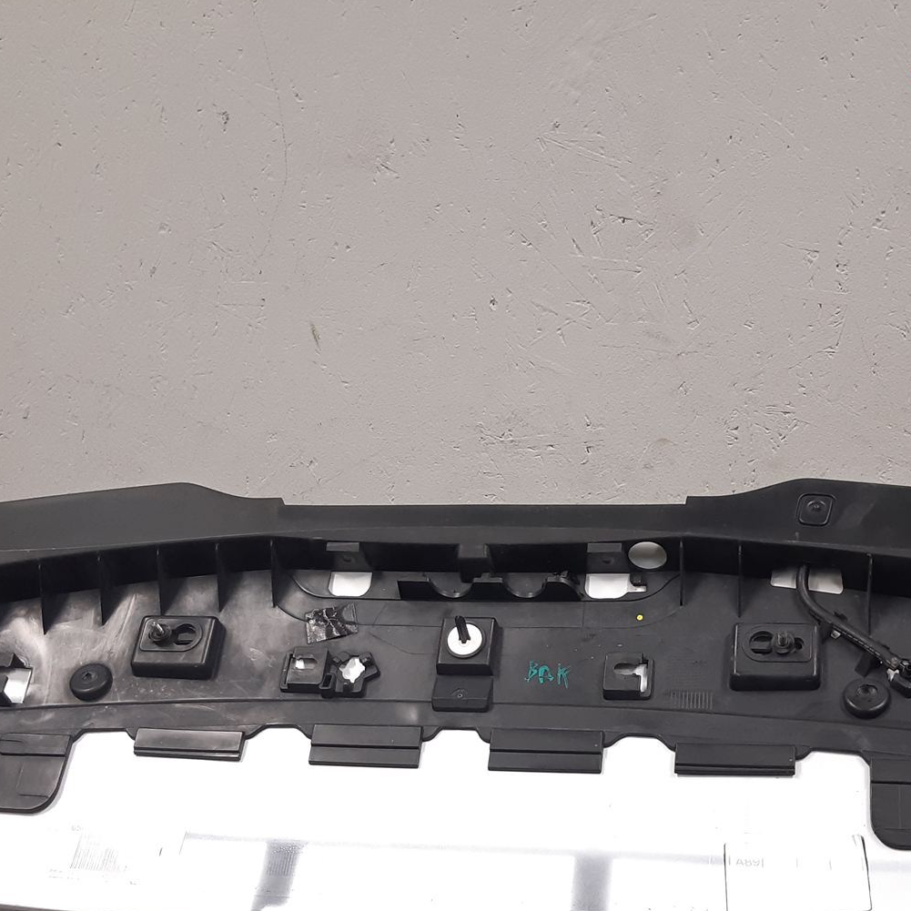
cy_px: 631
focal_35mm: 47
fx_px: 1399
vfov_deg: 35.6
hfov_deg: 35.9
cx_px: 541
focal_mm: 3.93
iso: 125
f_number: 1.7
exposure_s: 1/50
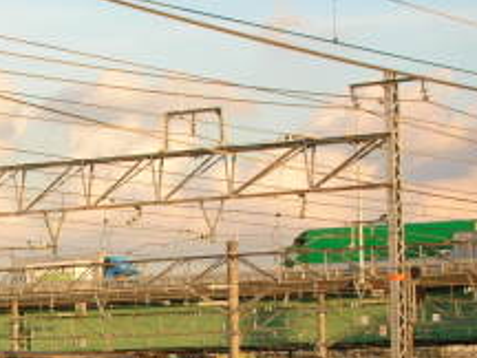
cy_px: 323
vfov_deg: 7.4
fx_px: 2770
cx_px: -57
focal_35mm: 201
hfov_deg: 9.7
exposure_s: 1/164
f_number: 4.4
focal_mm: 14.5
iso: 50
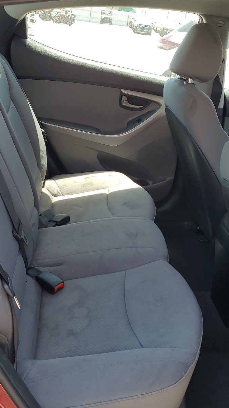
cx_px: 111
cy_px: 203
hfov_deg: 31.2
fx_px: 410
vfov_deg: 52.8
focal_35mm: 38
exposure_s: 1/357
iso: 50
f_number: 1.5
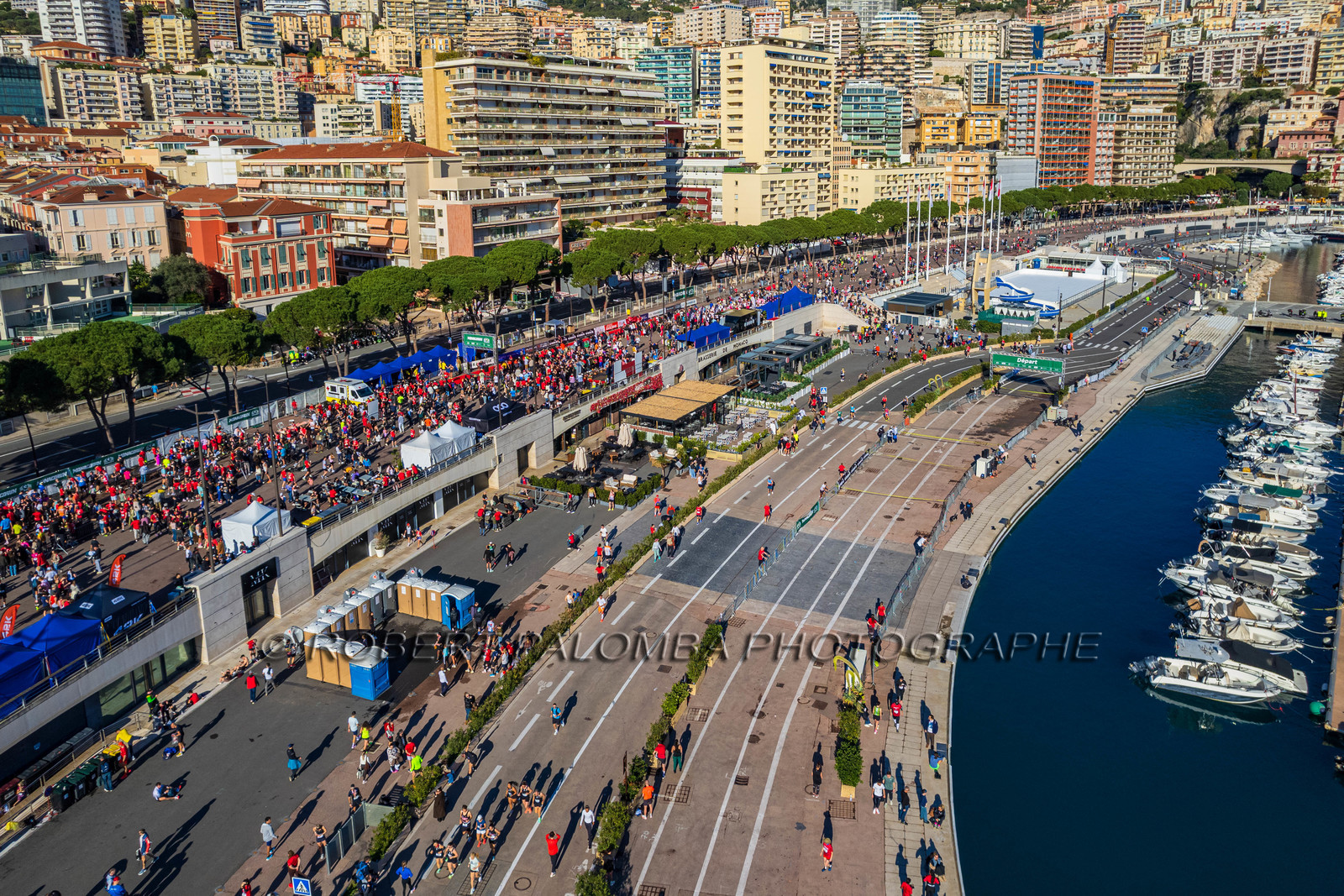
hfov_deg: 78.6
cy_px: 448
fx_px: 821
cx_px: 672
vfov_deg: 57.2
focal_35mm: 22
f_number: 2.8
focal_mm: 8.4
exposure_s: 1/2500
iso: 100
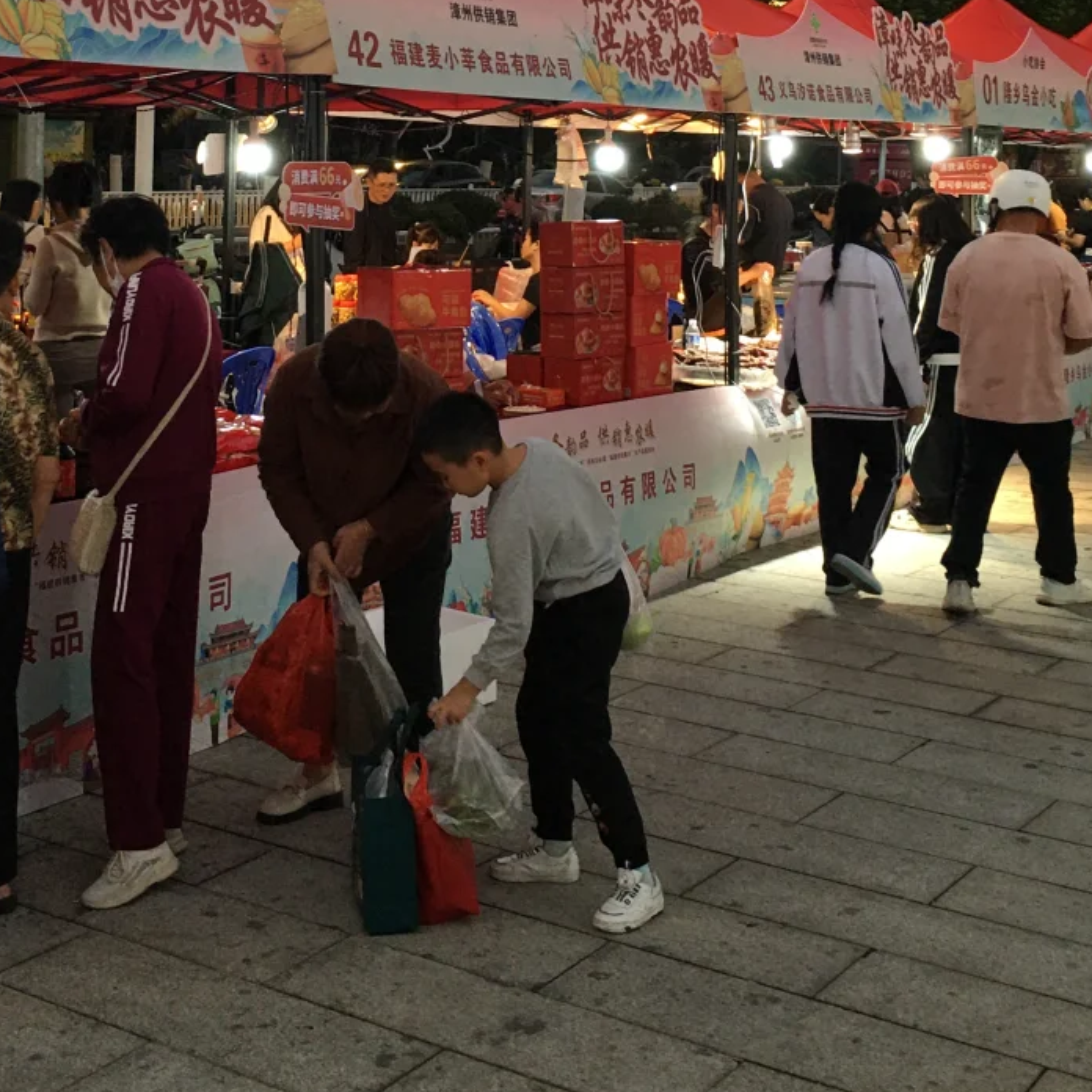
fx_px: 1892
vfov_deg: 31.0
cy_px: 147
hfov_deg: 32.0
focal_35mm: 53
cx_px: 389
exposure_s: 1/33
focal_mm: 4.15
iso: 64
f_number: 2.2
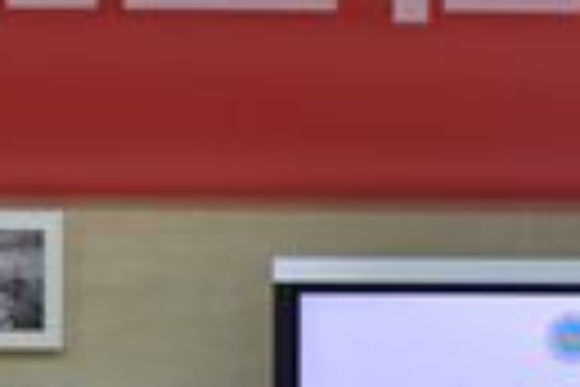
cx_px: 1003
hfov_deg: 3.9
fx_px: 8447
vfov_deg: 2.6
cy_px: 495
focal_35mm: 524
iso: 320
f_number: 5
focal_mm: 75
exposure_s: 1/50
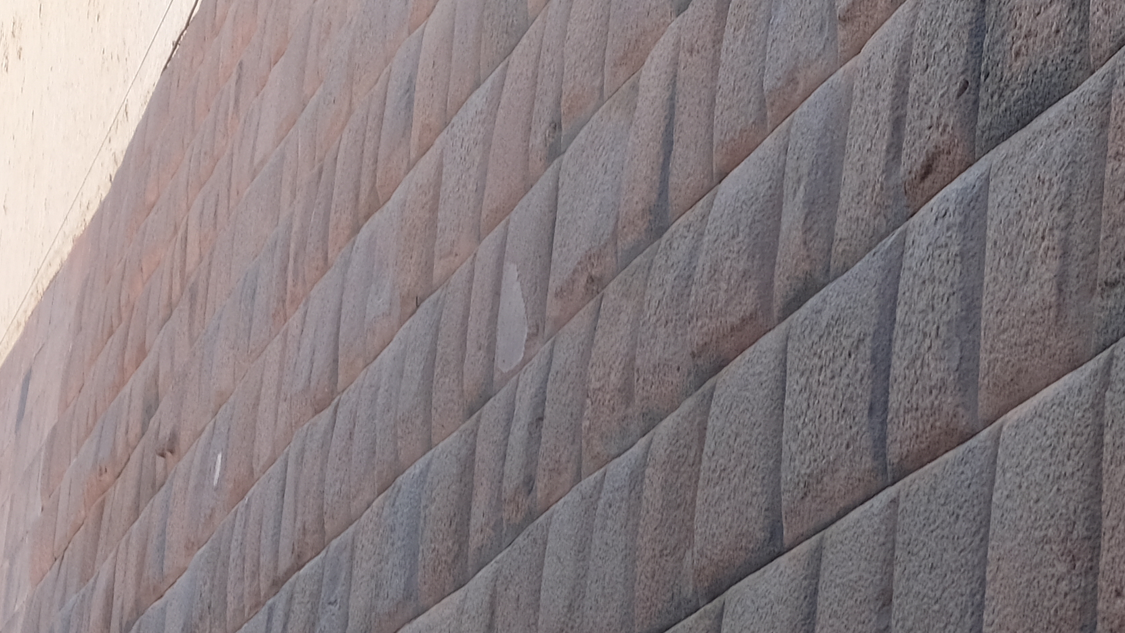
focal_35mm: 159
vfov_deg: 7.4
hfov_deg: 13.5
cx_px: 550
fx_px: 4743
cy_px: 1158
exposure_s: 1/150
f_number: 6.4
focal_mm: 27.7
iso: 400
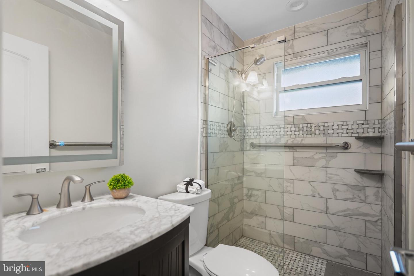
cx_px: 207
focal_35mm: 17
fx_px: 195
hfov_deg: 93.3
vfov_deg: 70.4
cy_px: 138
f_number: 2.8
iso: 500
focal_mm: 17
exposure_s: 1/30
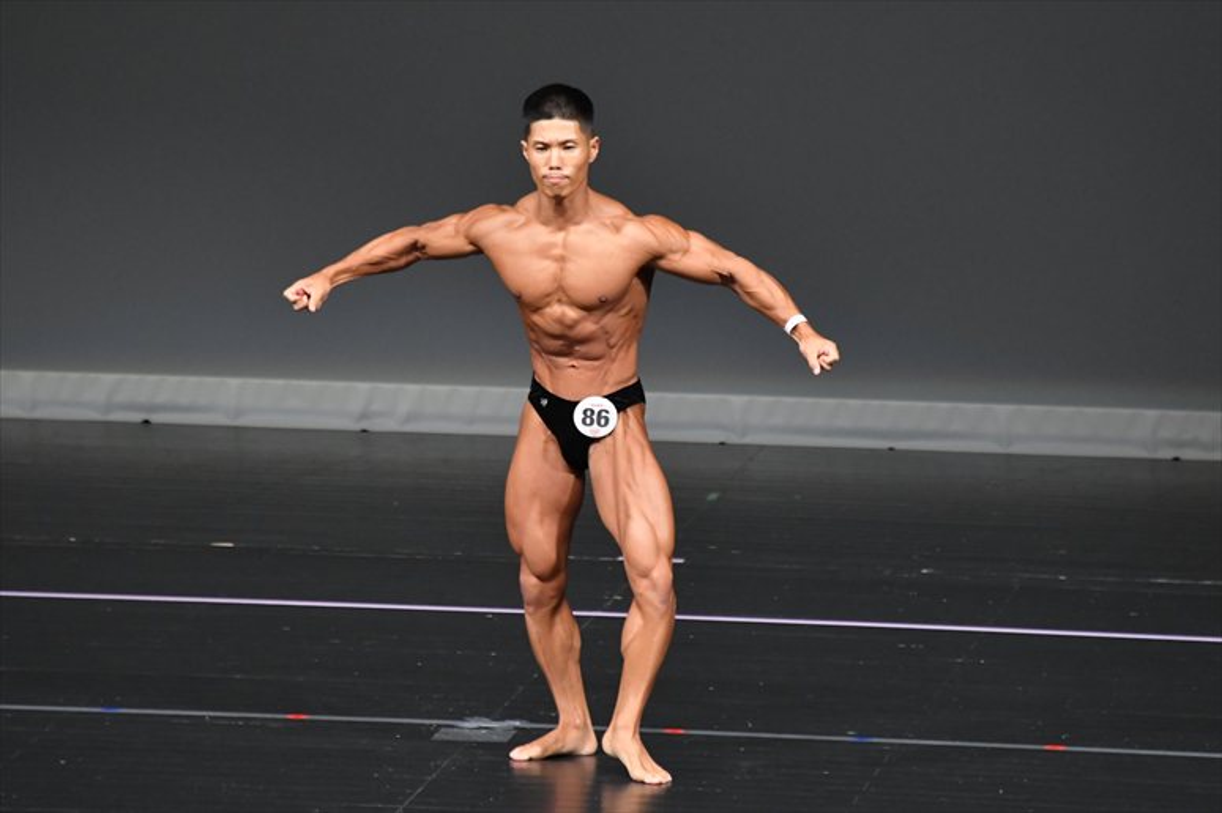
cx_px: 611
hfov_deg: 5.5
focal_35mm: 375
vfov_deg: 3.7
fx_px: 12723
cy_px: 406
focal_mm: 250
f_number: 5.6
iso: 4000
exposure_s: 1/400
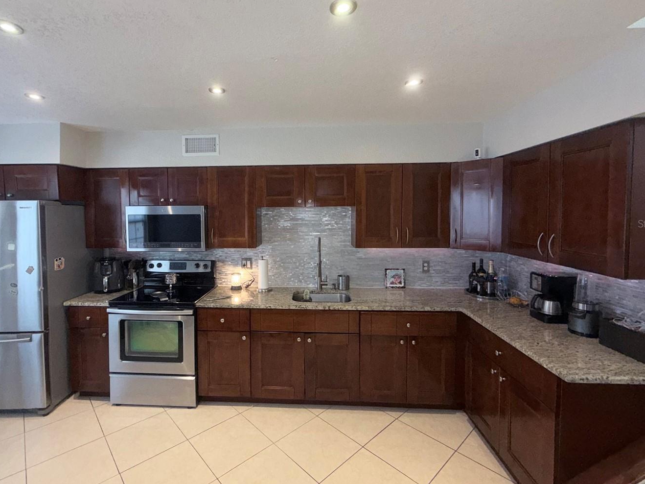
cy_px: 223
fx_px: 317
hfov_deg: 90.8
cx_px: 293
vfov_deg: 74.6
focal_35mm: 17
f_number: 2.2
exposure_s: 1/60
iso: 100
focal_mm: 2.22
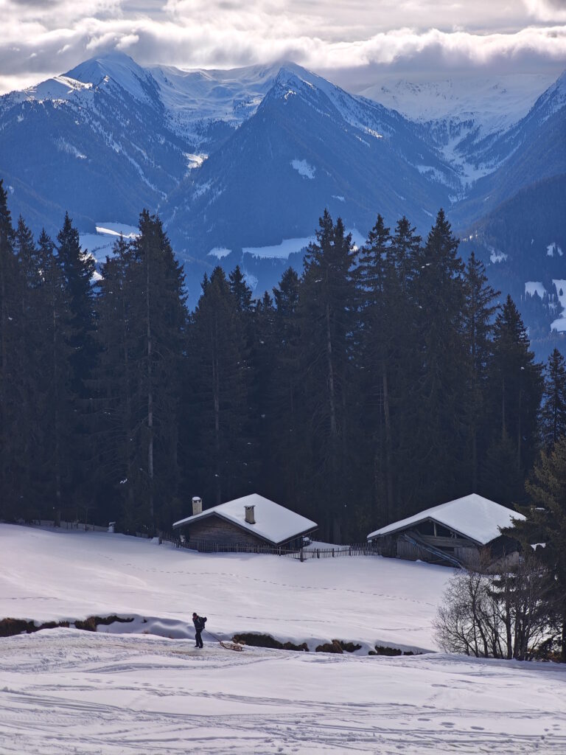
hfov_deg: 19.6
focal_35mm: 75
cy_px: 378
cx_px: 283
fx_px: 1635
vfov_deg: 26.0
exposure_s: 1/6139
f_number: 1.8
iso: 50
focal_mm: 12.28
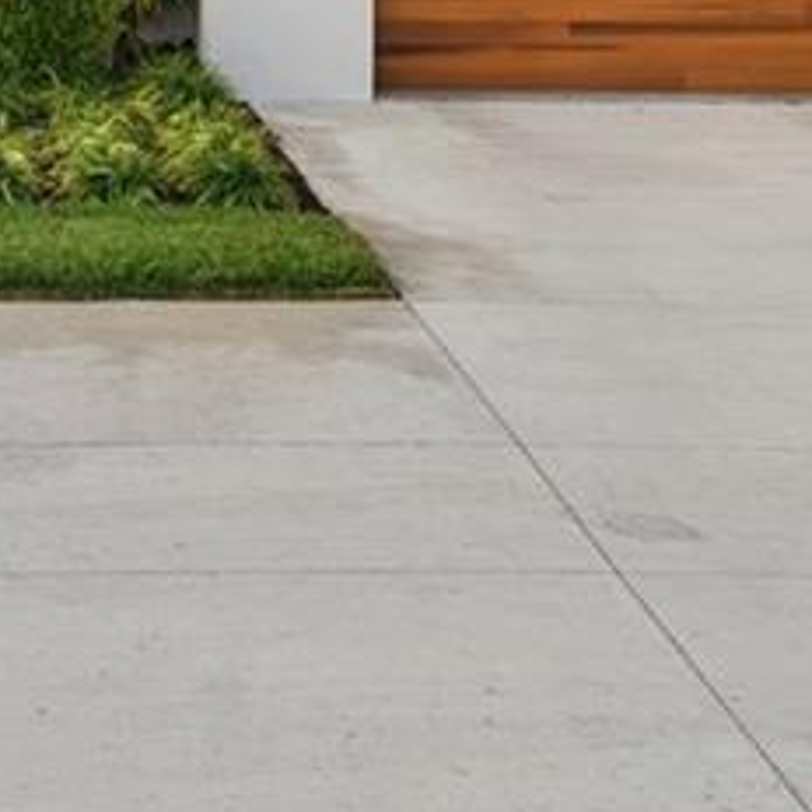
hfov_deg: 18.0
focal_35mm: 94
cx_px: 0
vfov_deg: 17.7
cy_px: -136
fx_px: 2495
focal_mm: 16
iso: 400
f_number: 9
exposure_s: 1/60
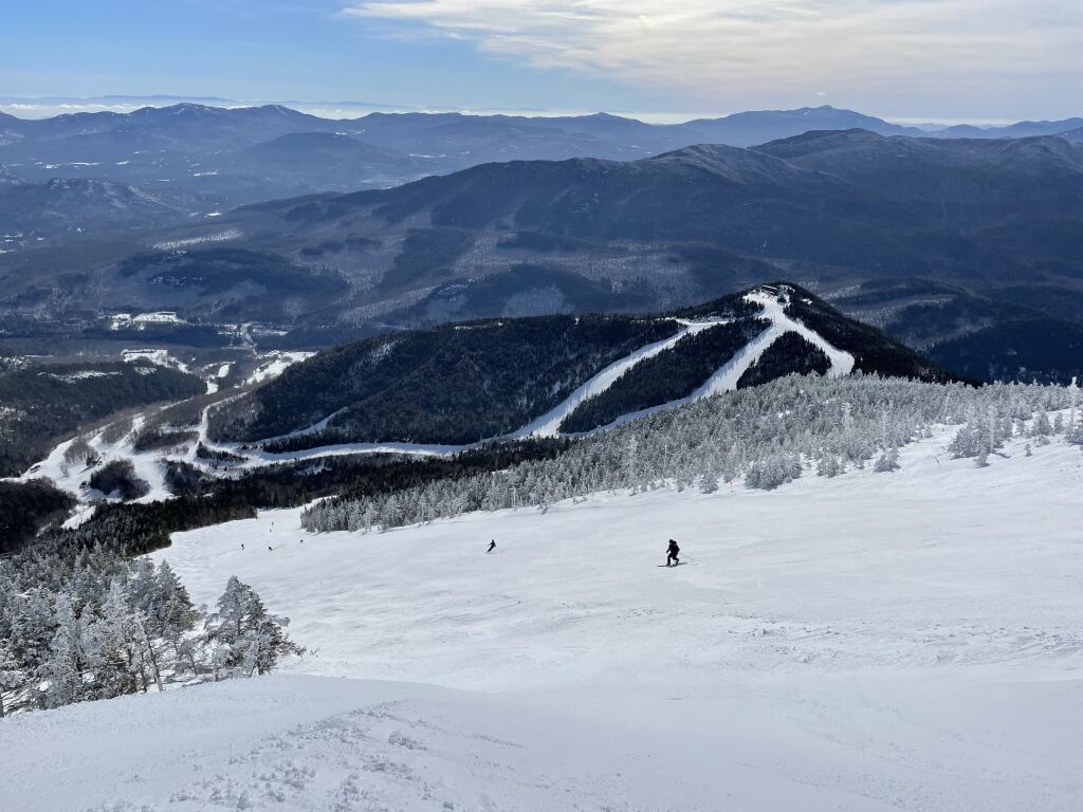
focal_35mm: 26
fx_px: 813
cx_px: 542
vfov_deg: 53.1
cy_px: 406
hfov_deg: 67.3
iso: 32
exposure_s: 1/11905
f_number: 1.6
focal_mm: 4.2
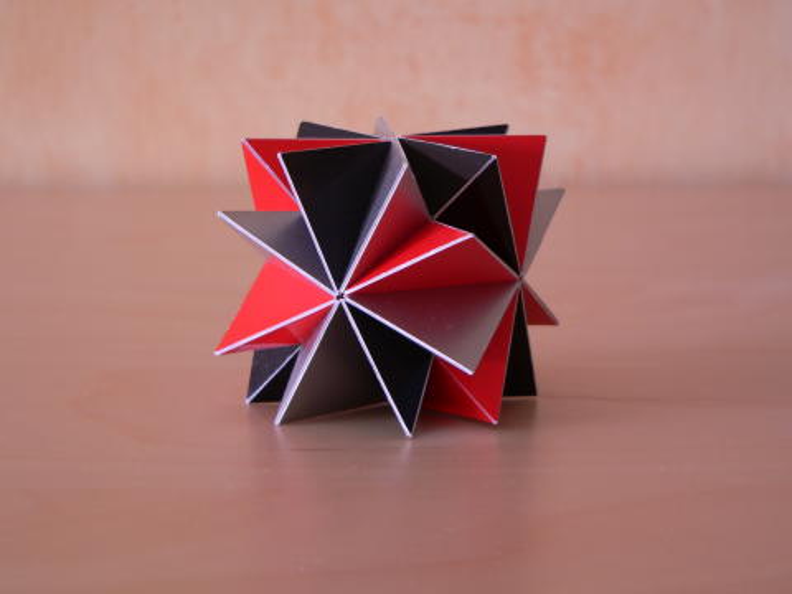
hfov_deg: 16.7
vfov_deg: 12.6
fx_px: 2700
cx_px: 396
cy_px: 297
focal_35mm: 118
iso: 100
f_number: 2.8
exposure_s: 1/30
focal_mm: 19.6
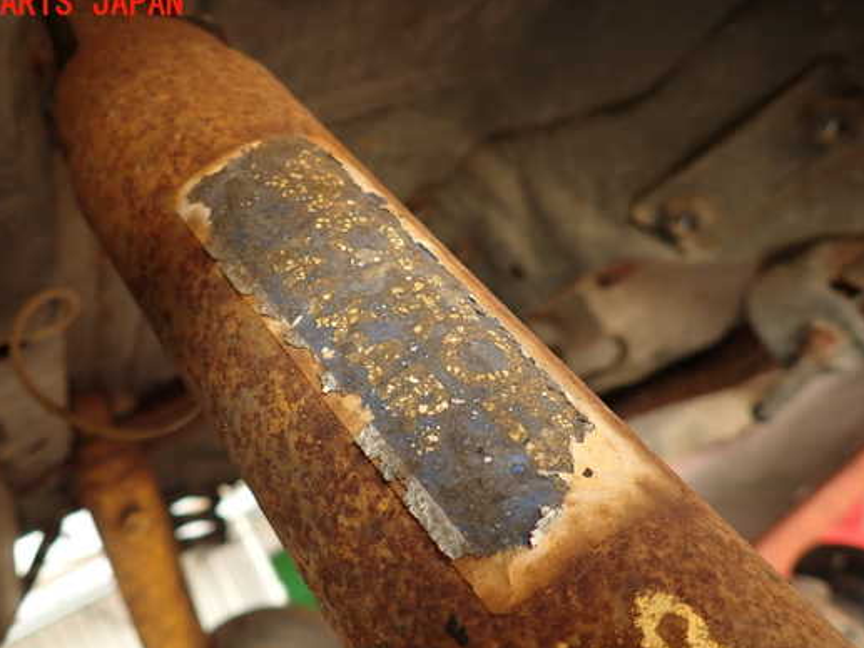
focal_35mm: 29
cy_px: 359
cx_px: 381
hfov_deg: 61.5
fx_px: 724
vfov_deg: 48.2
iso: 200
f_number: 2
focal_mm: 4.5
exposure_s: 1/60
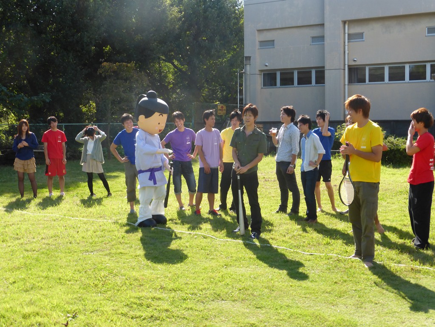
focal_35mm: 47
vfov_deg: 30.9
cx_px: 218
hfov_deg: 40.4
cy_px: 164
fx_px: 591
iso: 200
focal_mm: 8.5
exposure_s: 1/500
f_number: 4.2
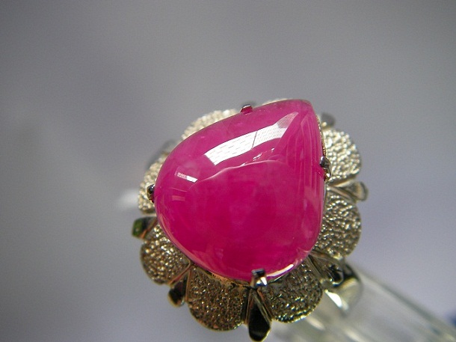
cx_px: 228
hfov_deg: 49.0
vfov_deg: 37.7
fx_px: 500
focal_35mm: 38
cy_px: 171
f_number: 3.3
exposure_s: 1/44.7
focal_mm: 6.3
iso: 100
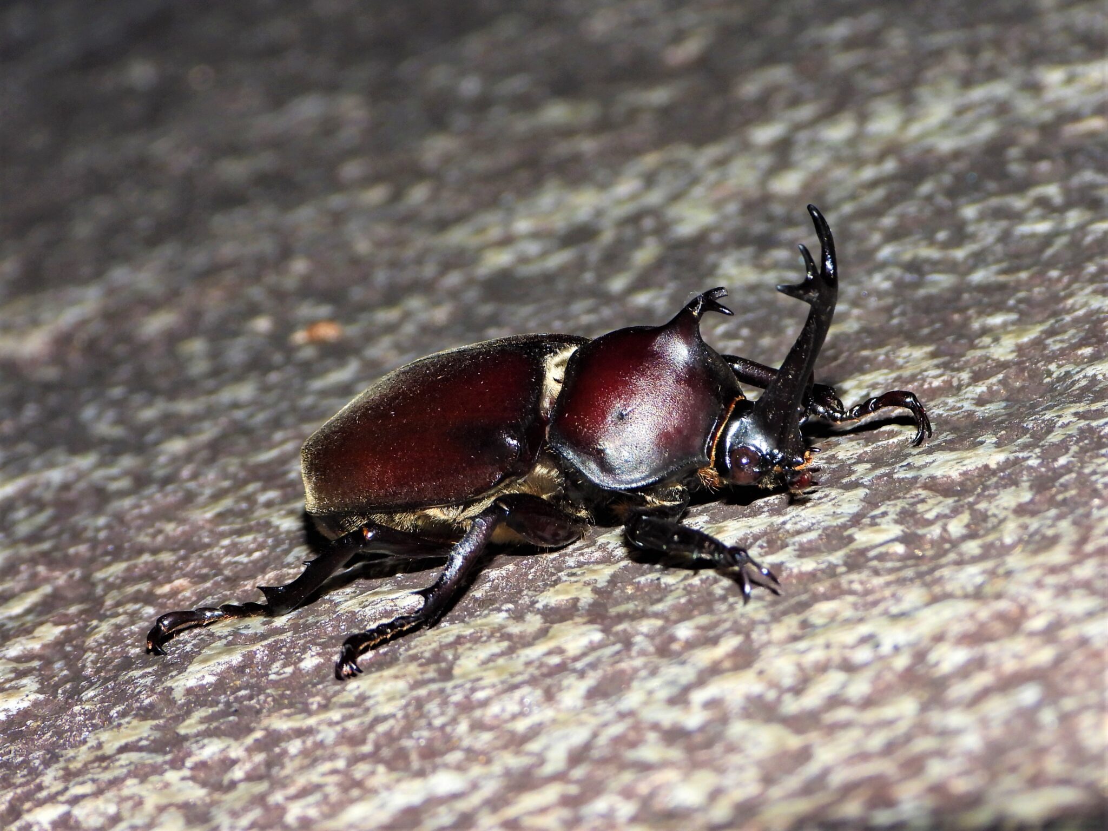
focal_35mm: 185
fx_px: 5922
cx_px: 554
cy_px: 416
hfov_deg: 10.7
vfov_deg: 8.0
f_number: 4.5
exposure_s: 1/60
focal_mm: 33.2
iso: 200
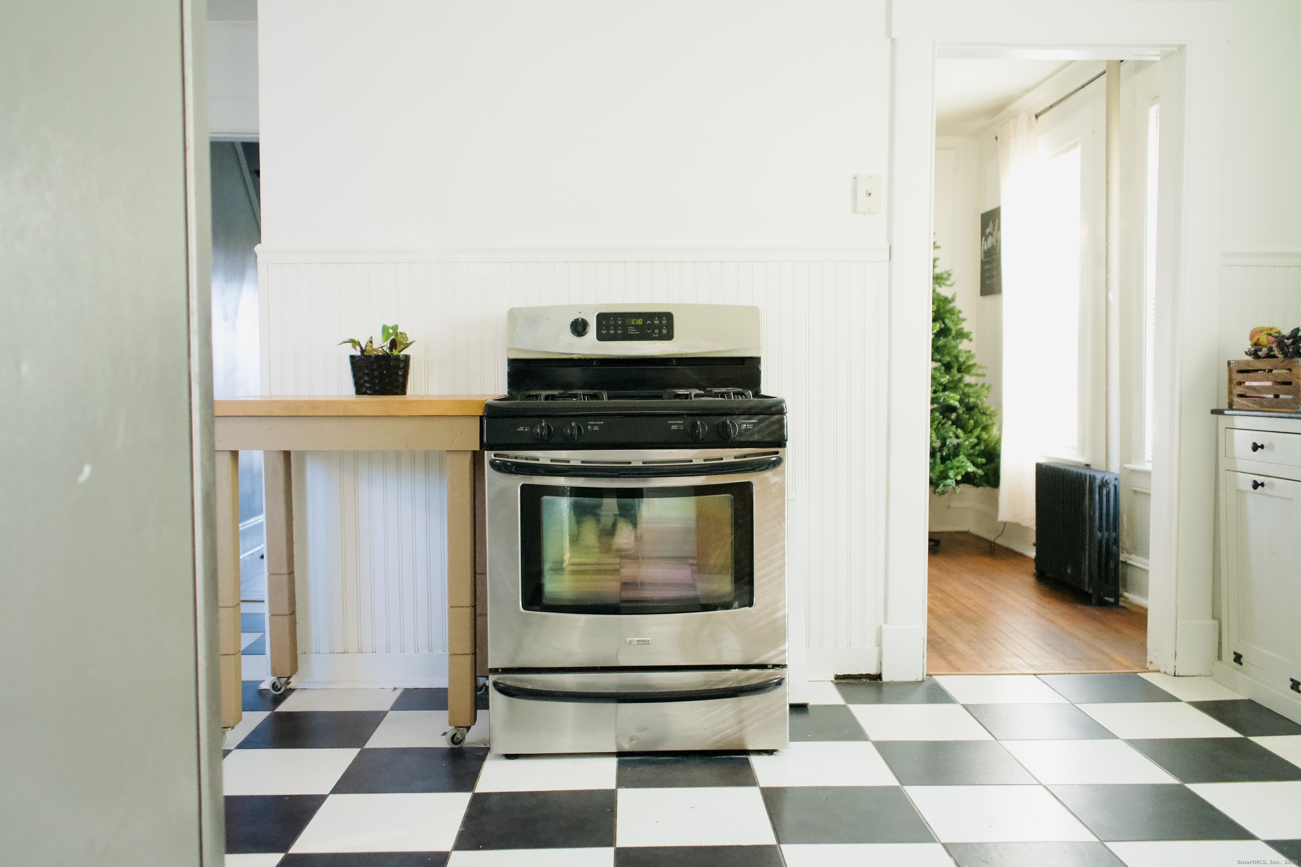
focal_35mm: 30
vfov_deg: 43.6
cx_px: 650
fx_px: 1084
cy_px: 434
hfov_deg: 61.9
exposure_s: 1/200
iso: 5000
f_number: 4
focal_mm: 30
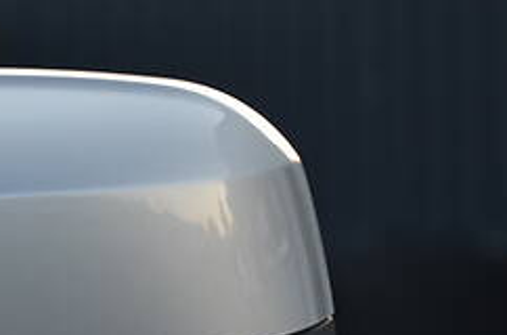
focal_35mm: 447
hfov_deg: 4.6
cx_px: -134
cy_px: 266
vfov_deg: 3.1
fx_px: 6279
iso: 400
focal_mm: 90
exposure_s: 1/80
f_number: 5.6
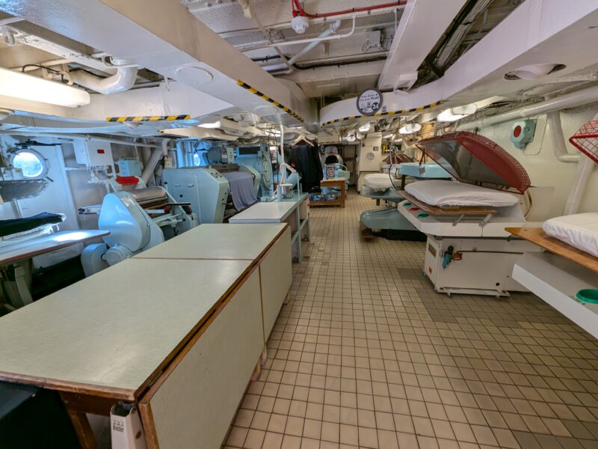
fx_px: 225
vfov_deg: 89.9
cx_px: 299
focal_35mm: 13
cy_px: 224
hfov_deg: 106.2
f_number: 2.2
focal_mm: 1.95
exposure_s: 1/100
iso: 55
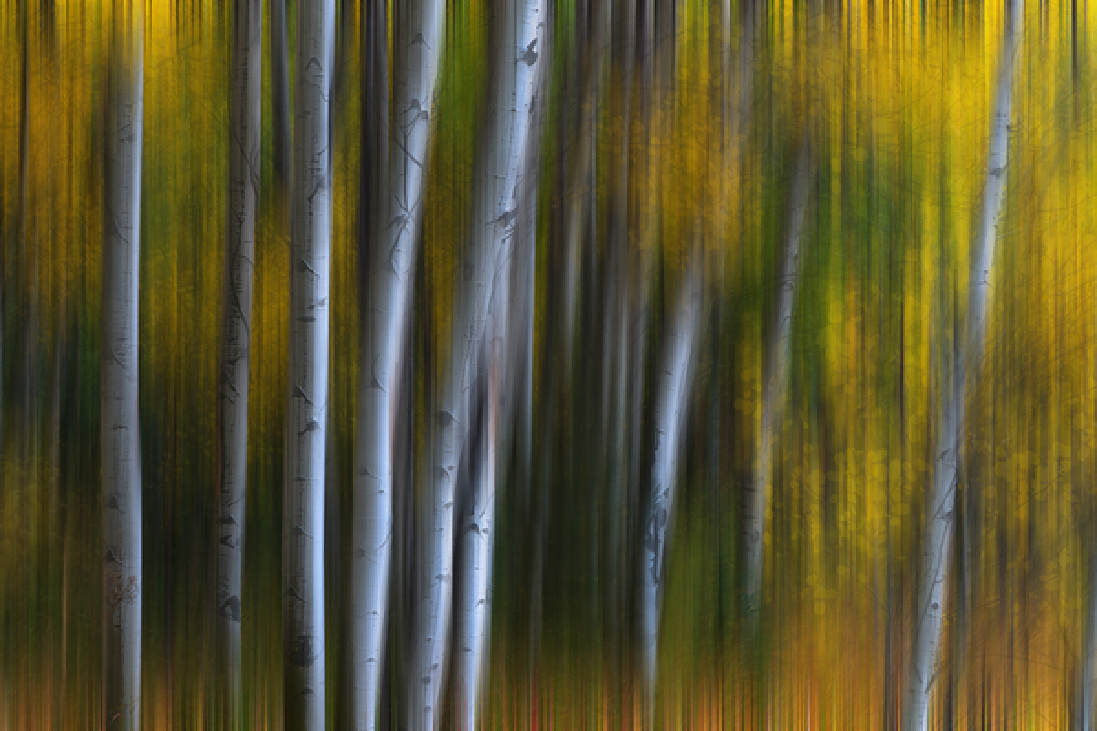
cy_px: 366
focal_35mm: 105
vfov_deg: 13.0
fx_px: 3199
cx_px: 548
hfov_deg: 19.5
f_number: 7.1
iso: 400
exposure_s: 1/200
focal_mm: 105
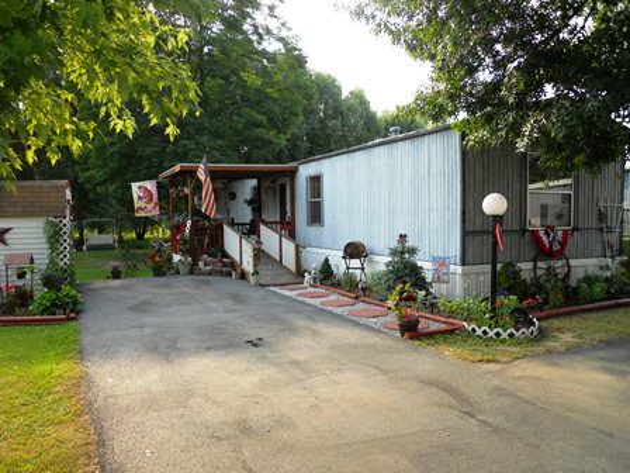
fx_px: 510
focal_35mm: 28
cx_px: 315
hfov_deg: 63.4
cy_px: 236
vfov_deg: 49.7
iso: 80
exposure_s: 1/320
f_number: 2.7
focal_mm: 5
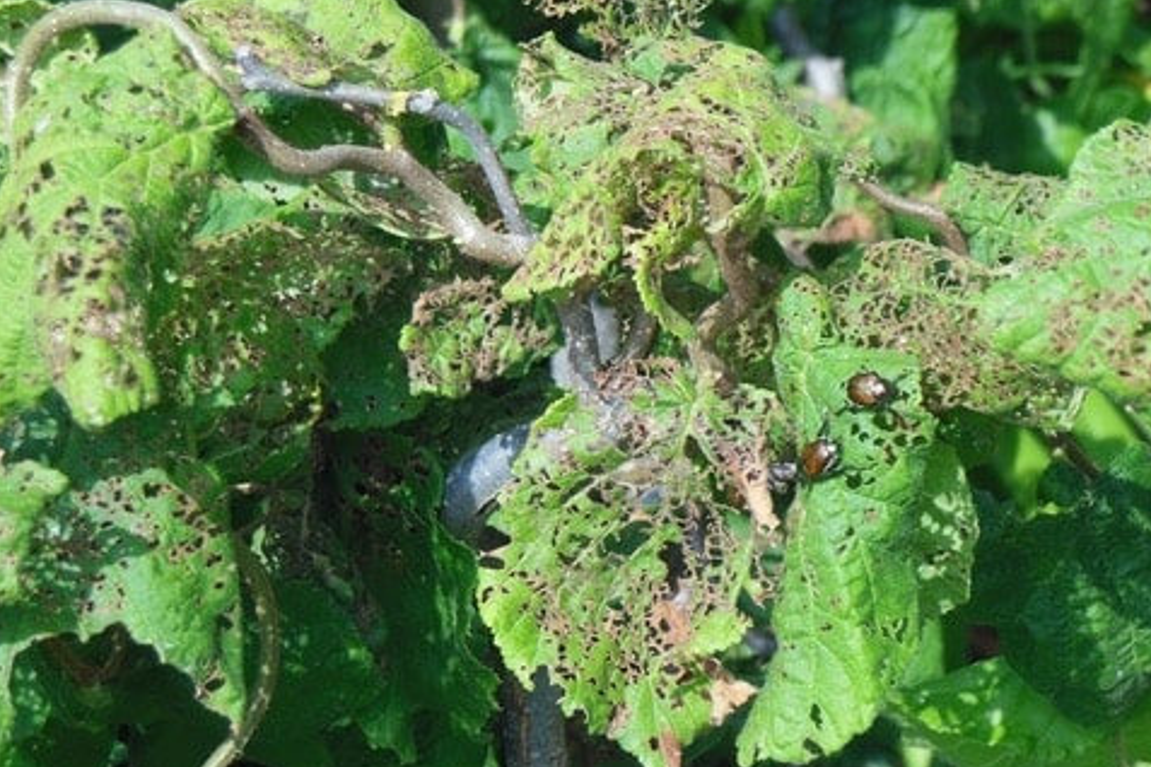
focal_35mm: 133
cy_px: 367
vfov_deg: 10.3
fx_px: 4252
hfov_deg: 15.4
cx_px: 574
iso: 125
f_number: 5
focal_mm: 22.6
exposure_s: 1/320
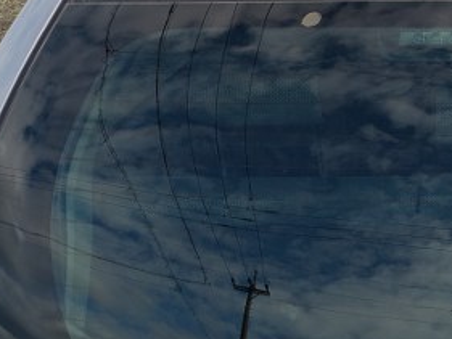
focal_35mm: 71
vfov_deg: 20.3
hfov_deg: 25.5
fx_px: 927
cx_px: 488
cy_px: 32
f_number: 1.89
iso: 48
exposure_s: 1/1225
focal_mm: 5.43
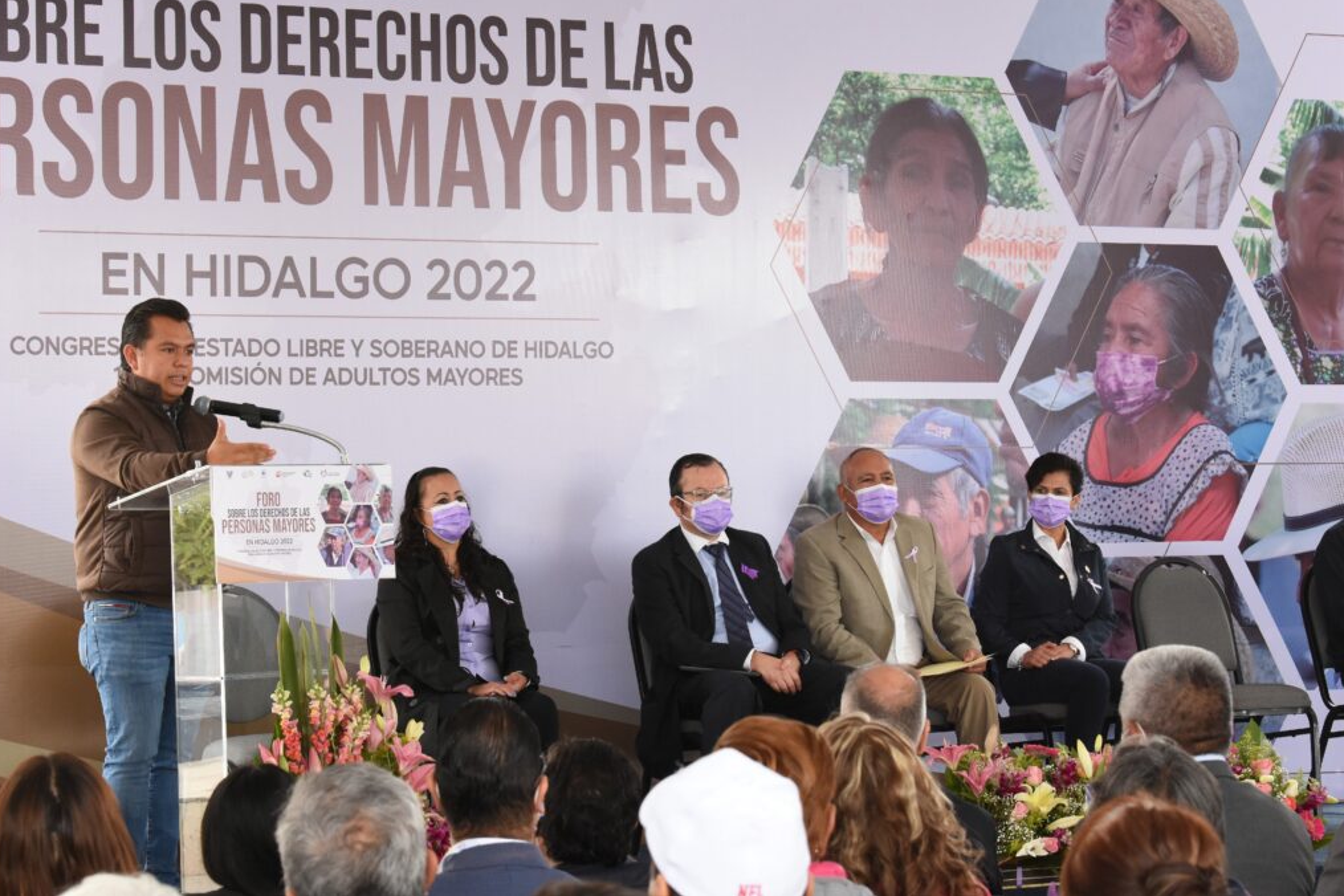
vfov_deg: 12.9
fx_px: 3957
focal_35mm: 106
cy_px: 445
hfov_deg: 19.3
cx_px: 667
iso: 1250
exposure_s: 1/125
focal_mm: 70
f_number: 9
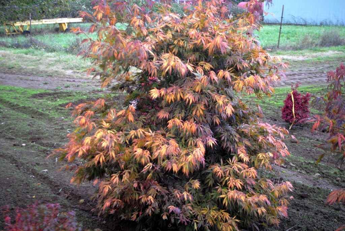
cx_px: 172
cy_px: 116
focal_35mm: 52
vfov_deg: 25.8
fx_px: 504
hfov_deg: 37.8
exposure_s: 1/100
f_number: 5
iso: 400
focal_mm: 35
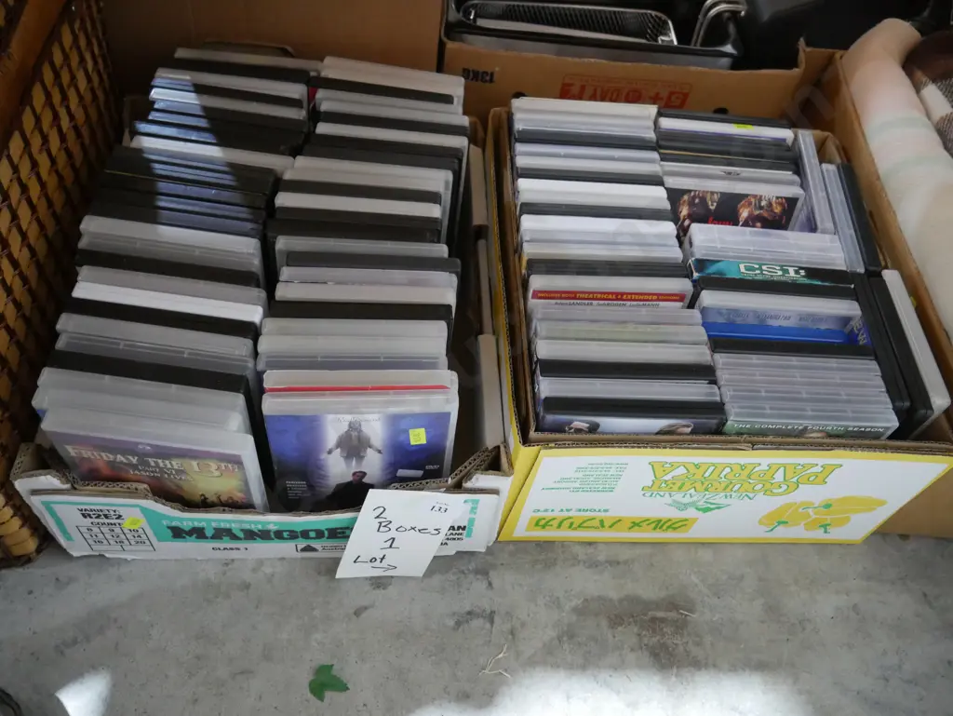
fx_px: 771
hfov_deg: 63.4
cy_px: 358
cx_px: 476
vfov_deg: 49.8
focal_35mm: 28
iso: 3200
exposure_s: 1/40
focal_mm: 14
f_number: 3.5
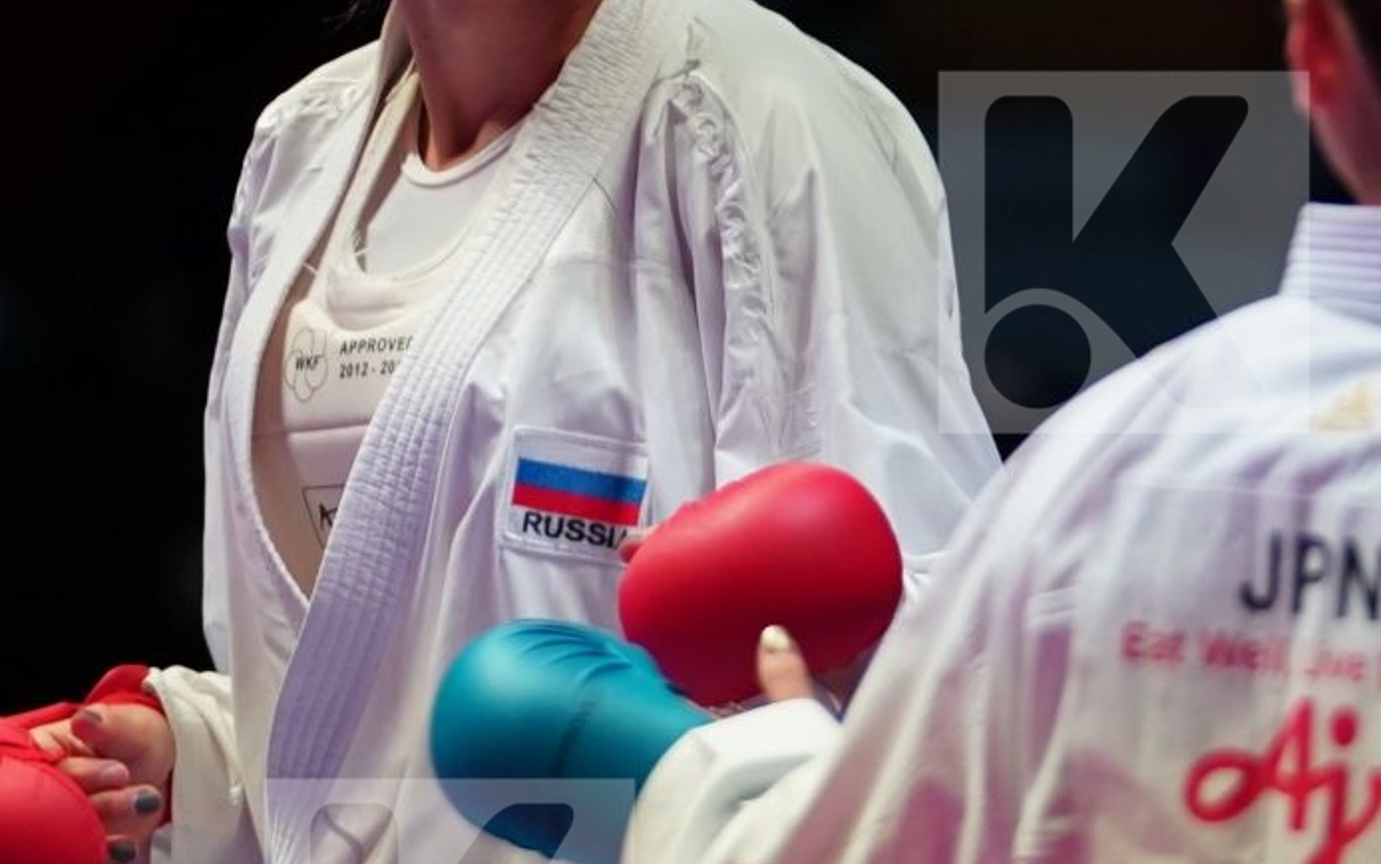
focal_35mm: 637
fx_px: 23978
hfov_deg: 3.3
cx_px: 450
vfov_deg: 2.1
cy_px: 253
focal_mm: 161
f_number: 2.8
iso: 1250
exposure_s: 1/1000
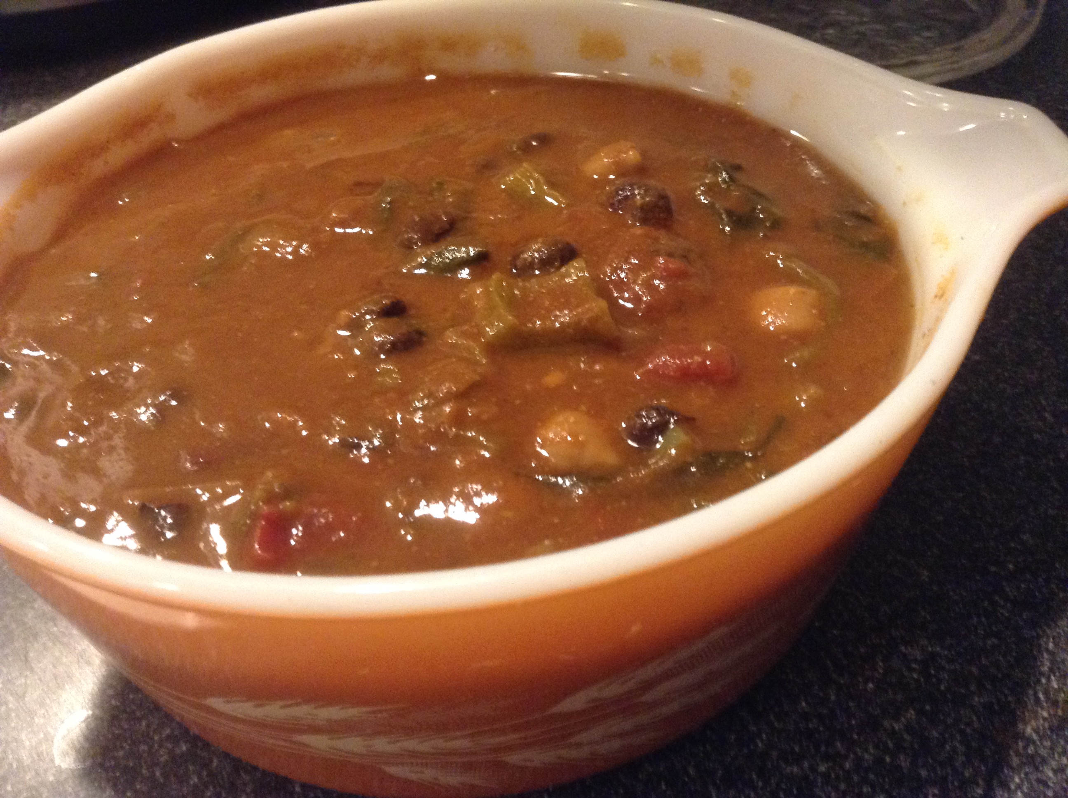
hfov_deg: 55.4
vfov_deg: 42.8
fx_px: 1017
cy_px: 399
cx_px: 534
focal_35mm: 33
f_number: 2.4
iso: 250
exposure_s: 1/15
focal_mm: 3.3
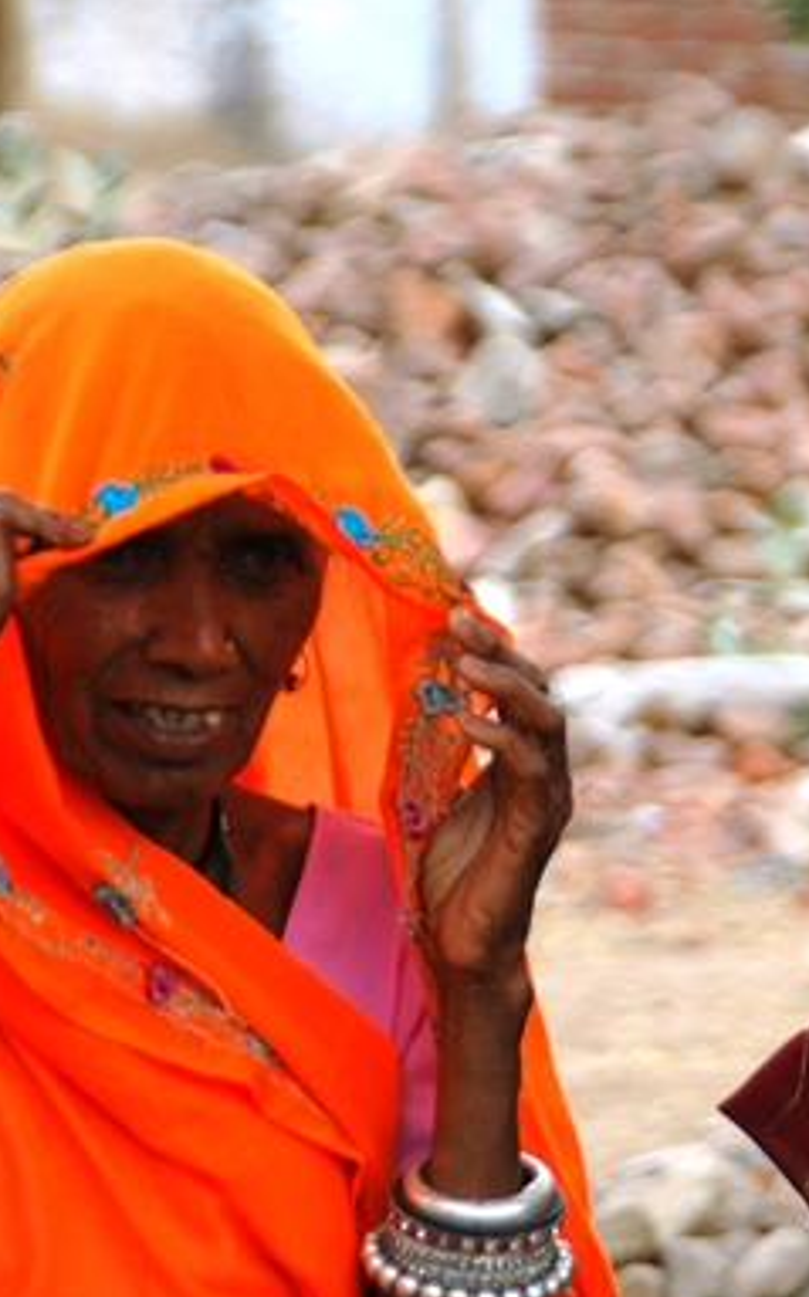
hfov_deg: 3.8
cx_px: 680
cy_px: 599
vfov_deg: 6.1
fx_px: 12179
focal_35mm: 345
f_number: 6.3
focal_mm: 135
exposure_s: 1/160
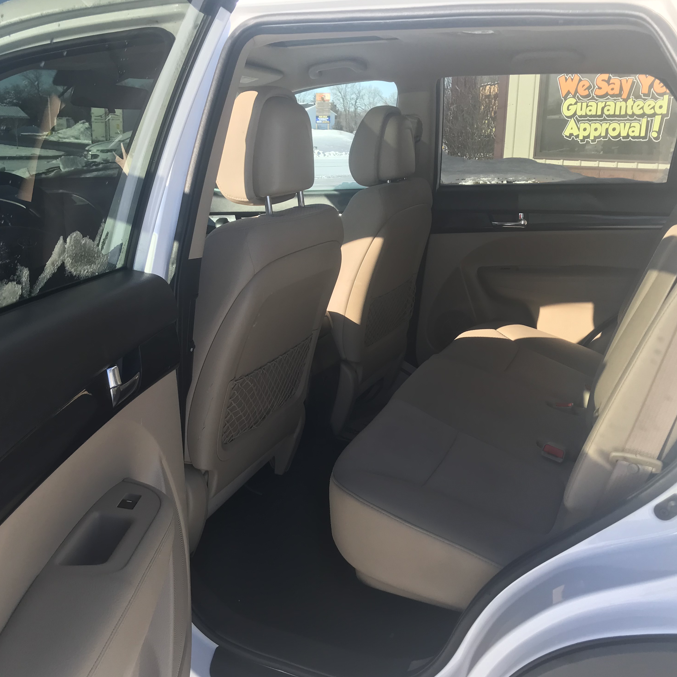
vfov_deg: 48.4
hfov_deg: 48.4
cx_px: 308
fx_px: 752
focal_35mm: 34
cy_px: 346
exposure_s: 1/694
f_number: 1.8
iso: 20
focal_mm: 3.99
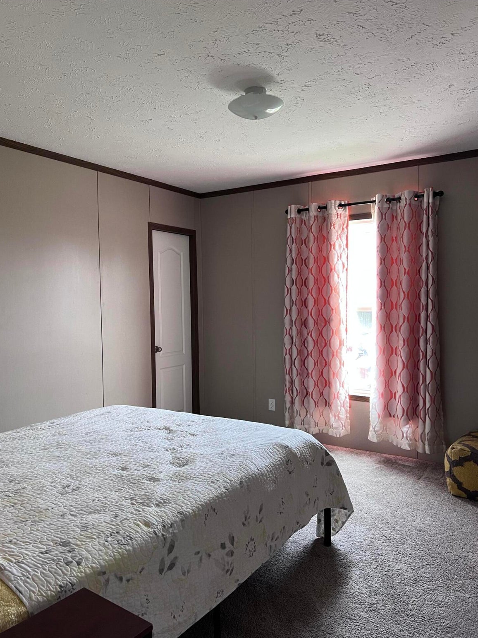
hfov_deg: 51.4
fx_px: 497
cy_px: 327
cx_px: 231
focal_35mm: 27
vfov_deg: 65.3
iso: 125
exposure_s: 1/78
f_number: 1.5
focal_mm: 5.7
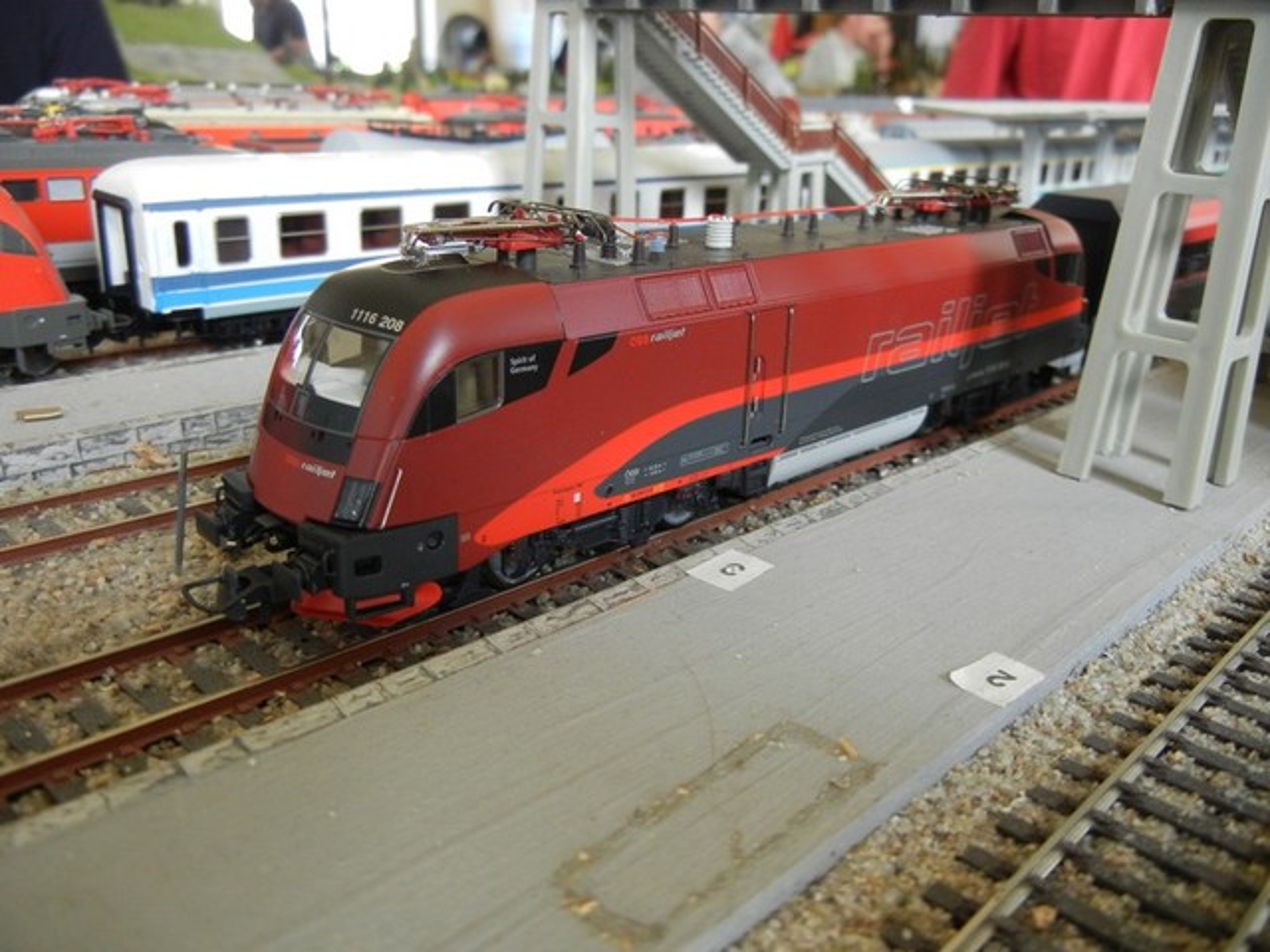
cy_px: 476
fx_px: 1101
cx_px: 635
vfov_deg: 46.8
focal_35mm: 30
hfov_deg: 60.0
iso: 335
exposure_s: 1/30
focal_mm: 5.4
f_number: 3.5
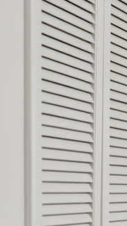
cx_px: 561
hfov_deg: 7.2
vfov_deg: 21.7
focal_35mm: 96
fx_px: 574
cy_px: 205
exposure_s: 1/10
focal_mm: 12
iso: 320
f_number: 8
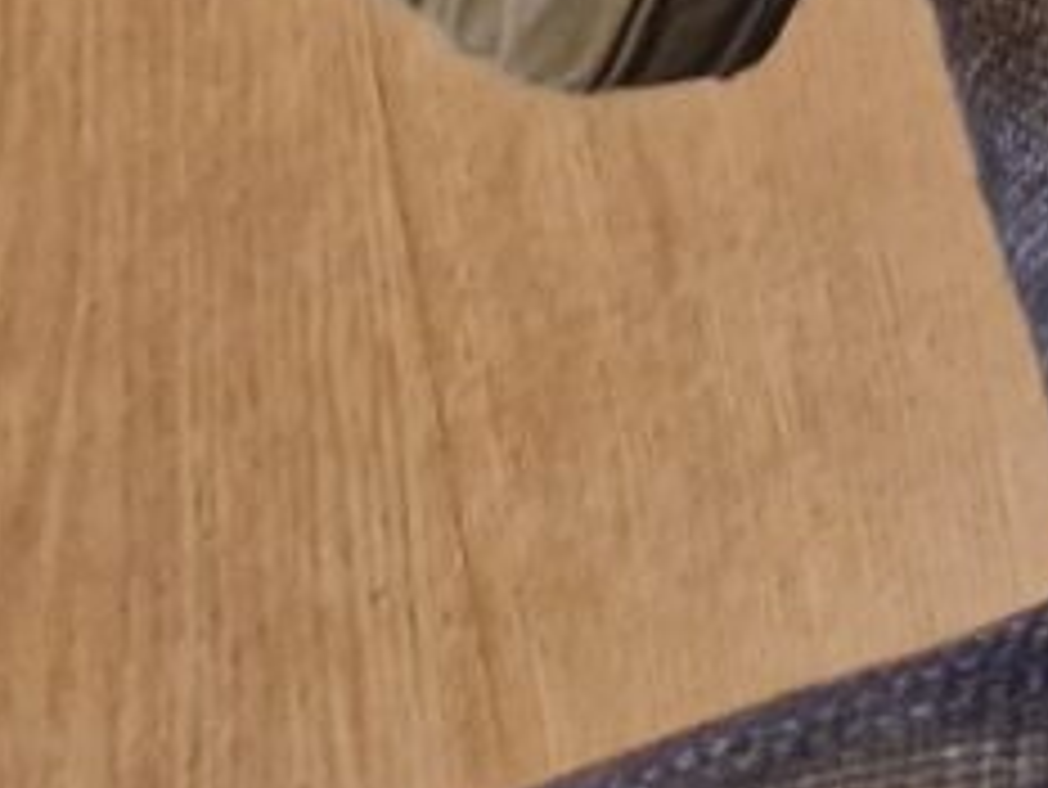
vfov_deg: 9.0
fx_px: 4180
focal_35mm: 138
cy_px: -1490
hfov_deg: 11.0
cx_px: 2829
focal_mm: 5.4
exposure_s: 1/100
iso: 400
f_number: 1.8
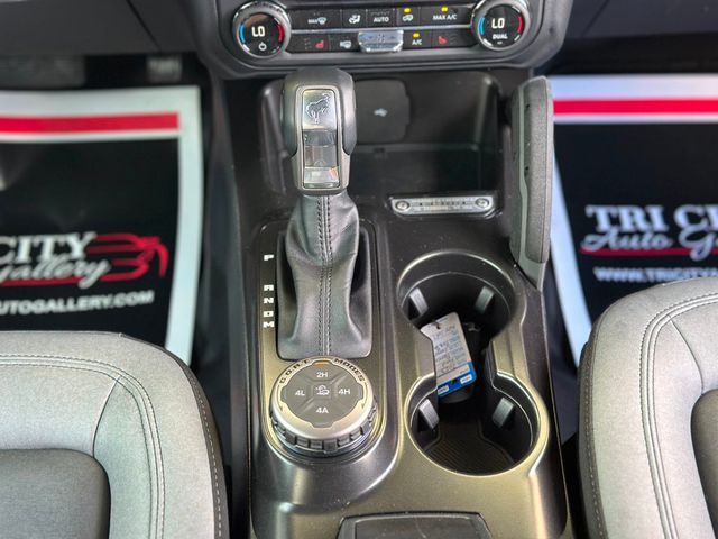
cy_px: 270
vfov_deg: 30.3
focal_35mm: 48
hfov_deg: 39.7
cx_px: 359
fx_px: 996
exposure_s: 1/60
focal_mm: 6.86
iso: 200
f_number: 1.78
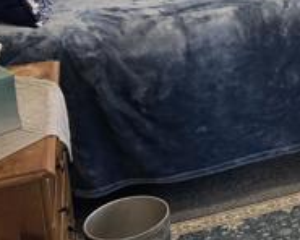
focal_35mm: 81
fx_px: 719
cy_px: -42
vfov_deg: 18.1
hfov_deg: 19.6
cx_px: 483
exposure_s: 1/60
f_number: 1.78
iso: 500
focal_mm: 6.76
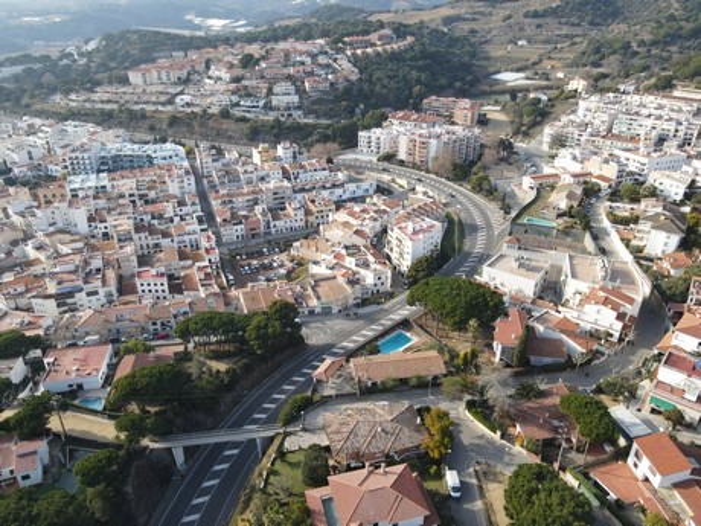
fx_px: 486
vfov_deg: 56.8
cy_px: 263
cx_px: 350
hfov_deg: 71.6
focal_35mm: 24
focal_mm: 4.5
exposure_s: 1/250
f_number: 2.8
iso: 100
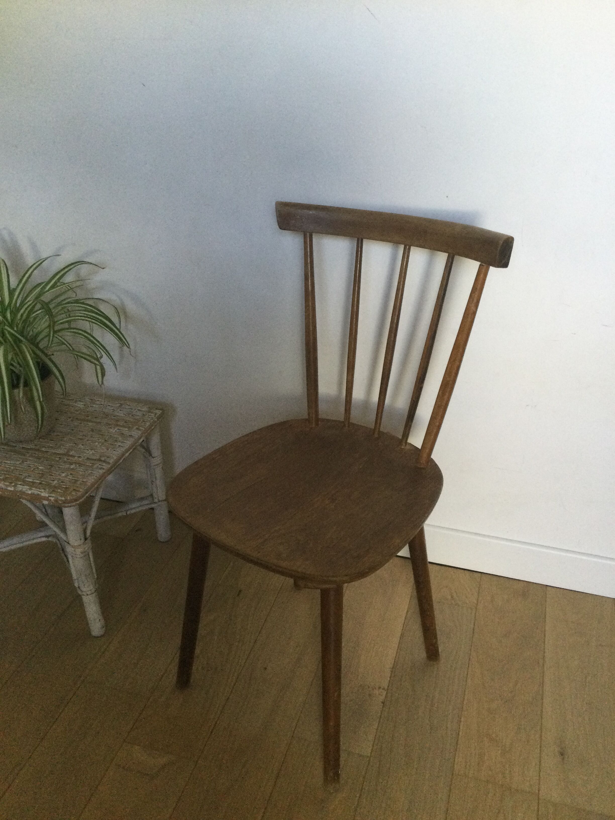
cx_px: 308
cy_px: 410
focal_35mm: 31
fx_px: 734
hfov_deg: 45.4
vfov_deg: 58.4
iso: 125
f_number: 2.4
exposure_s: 1/33
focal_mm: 3.3
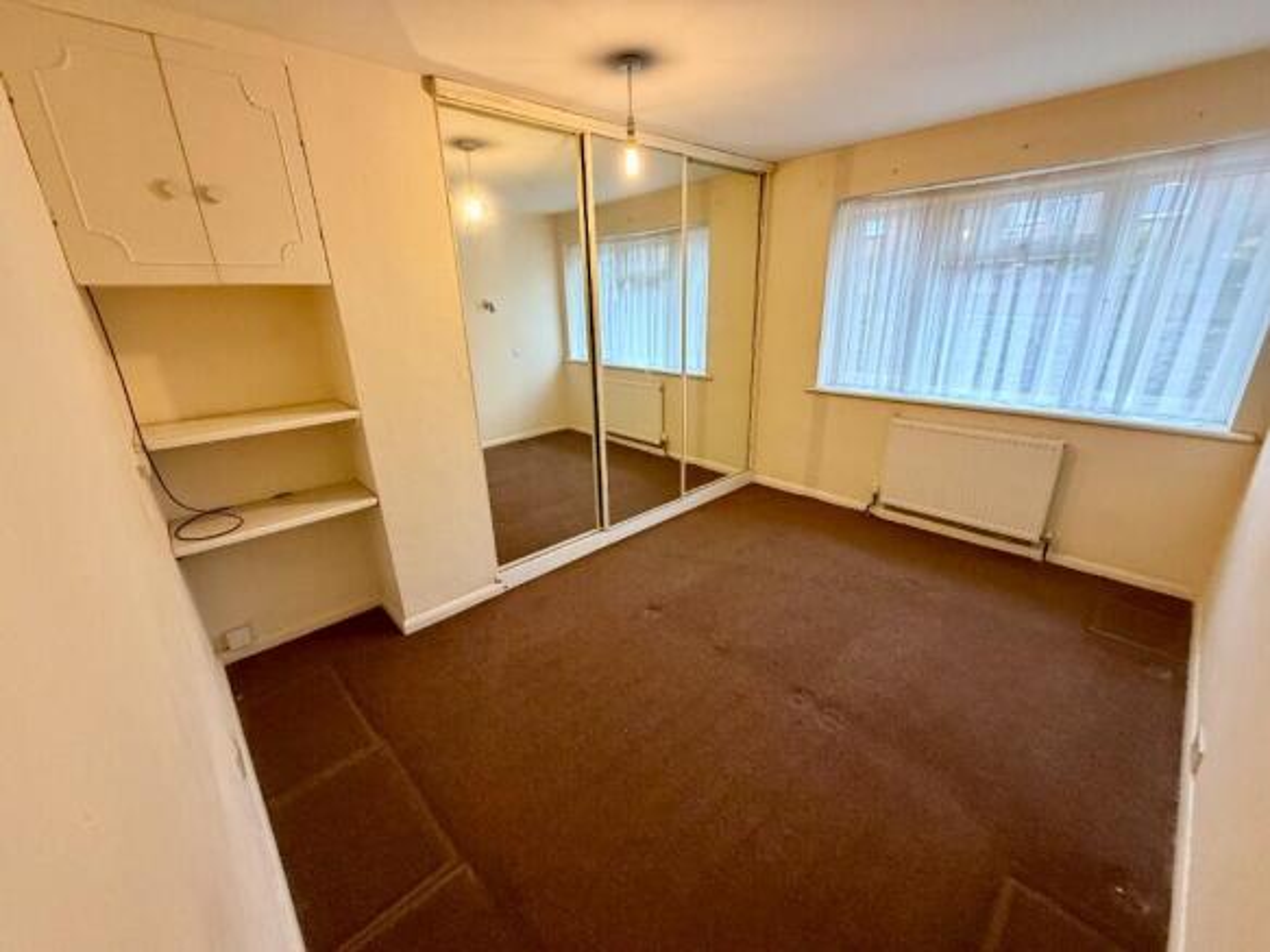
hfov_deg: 102.1
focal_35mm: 14
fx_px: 514
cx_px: 635
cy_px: 476
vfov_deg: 85.7
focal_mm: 2.22
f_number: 2.2
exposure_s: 1/50
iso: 400
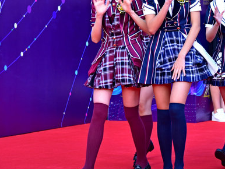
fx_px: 1632
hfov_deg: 7.8
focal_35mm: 251
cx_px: 227
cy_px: 62
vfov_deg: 5.9
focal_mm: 112
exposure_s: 1/125
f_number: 5.6
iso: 320
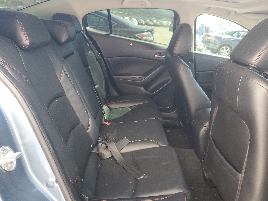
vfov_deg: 53.1
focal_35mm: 26
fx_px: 201
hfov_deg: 67.3
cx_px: 134
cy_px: 100
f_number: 1.5
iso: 85
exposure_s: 1/120
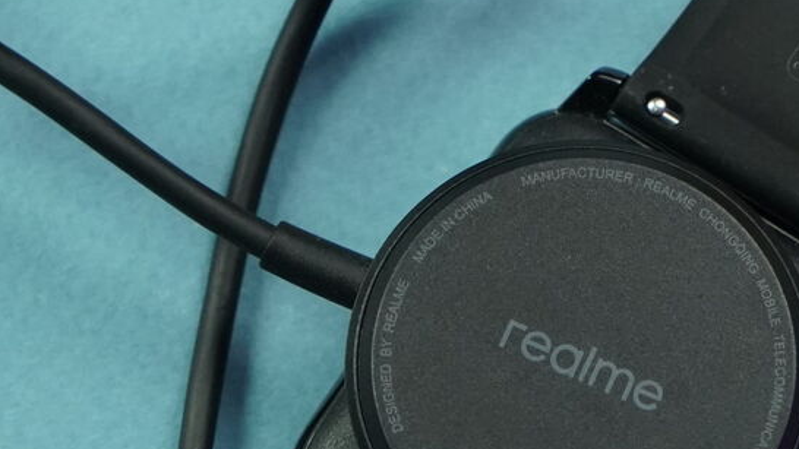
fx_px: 2733
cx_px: 585
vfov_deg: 9.4
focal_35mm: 129
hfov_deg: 16.6
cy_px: 389
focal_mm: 70
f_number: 8
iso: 4000
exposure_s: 1/160
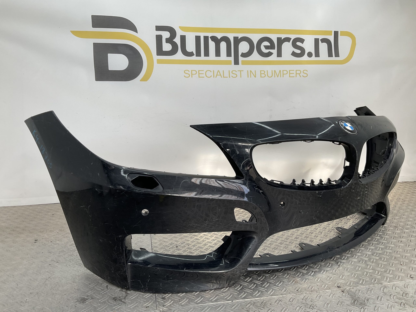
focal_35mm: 29
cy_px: 156
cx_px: 208
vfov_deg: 48.2
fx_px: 349
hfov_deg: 61.7
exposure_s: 1/228
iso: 16
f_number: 1.8
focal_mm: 3
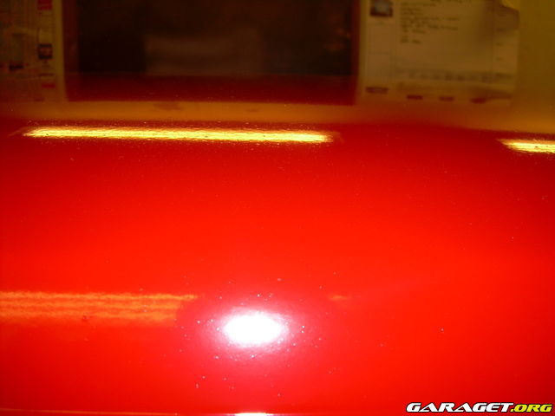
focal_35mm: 38
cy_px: 208
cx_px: 278
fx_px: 609
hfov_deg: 49.0
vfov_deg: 37.7
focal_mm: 6.3
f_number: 2.8
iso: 50
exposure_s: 1/60
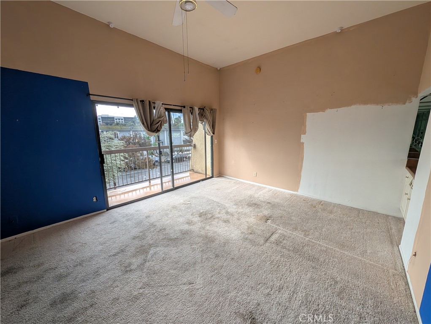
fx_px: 150
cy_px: 162
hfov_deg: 110.5
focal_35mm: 12
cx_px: 216
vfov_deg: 94.6
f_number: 1.7
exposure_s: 1/915
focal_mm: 2.02
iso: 46
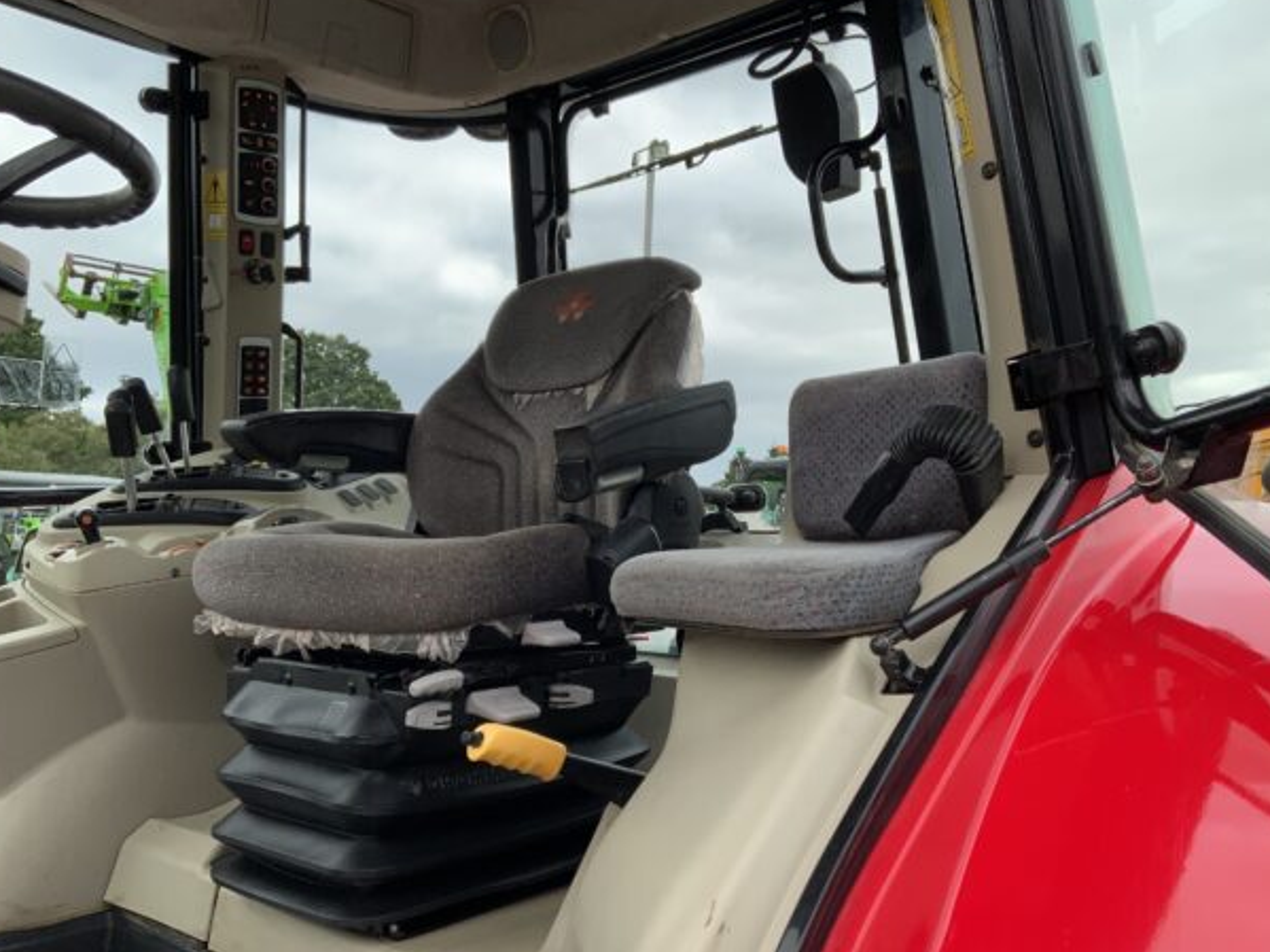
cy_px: 479
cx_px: 651
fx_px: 1137
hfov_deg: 58.4
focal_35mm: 31
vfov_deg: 45.4
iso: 16
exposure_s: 1/446
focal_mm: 3
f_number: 1.8
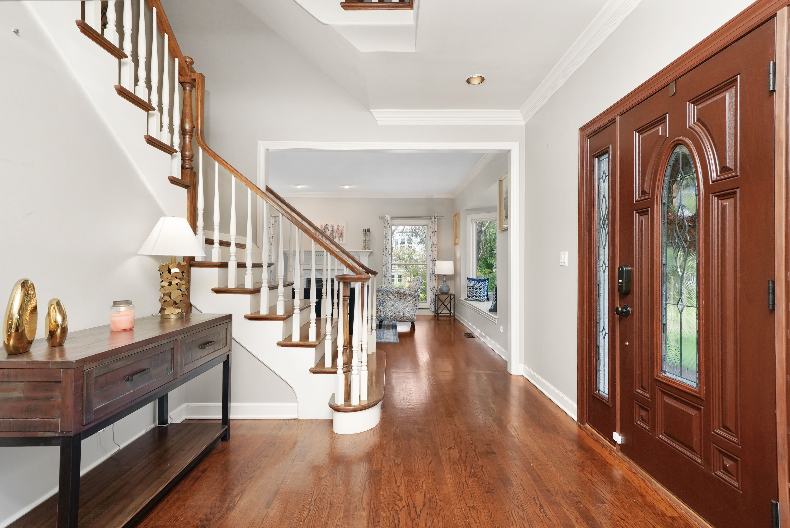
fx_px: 373
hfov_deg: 93.2
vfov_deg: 70.5
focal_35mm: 17
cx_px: 395
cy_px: 264
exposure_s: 1/3
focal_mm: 17
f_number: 11
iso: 1600
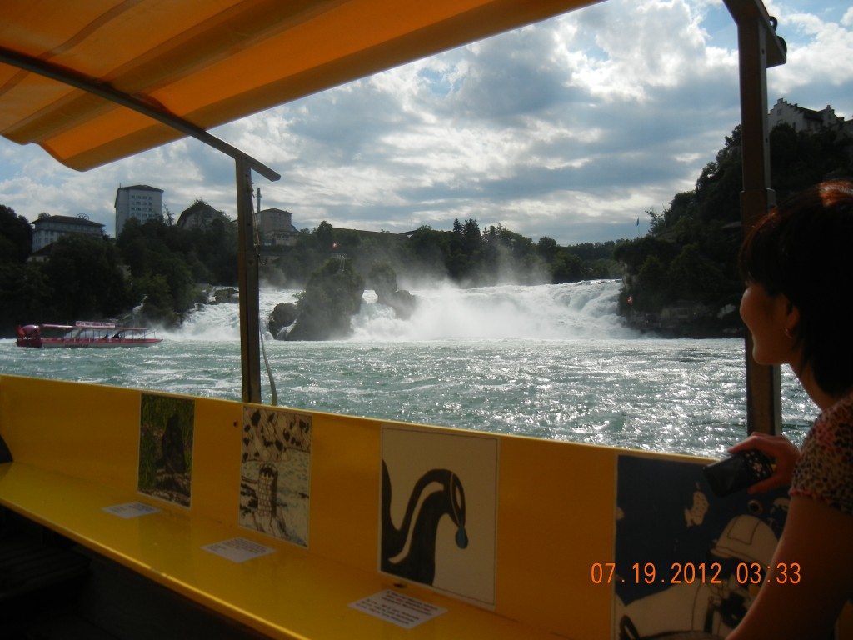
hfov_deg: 60.0
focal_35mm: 30
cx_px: 426
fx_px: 739
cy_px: 320
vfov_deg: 46.8
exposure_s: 1/960
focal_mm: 5.4
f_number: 7
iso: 160
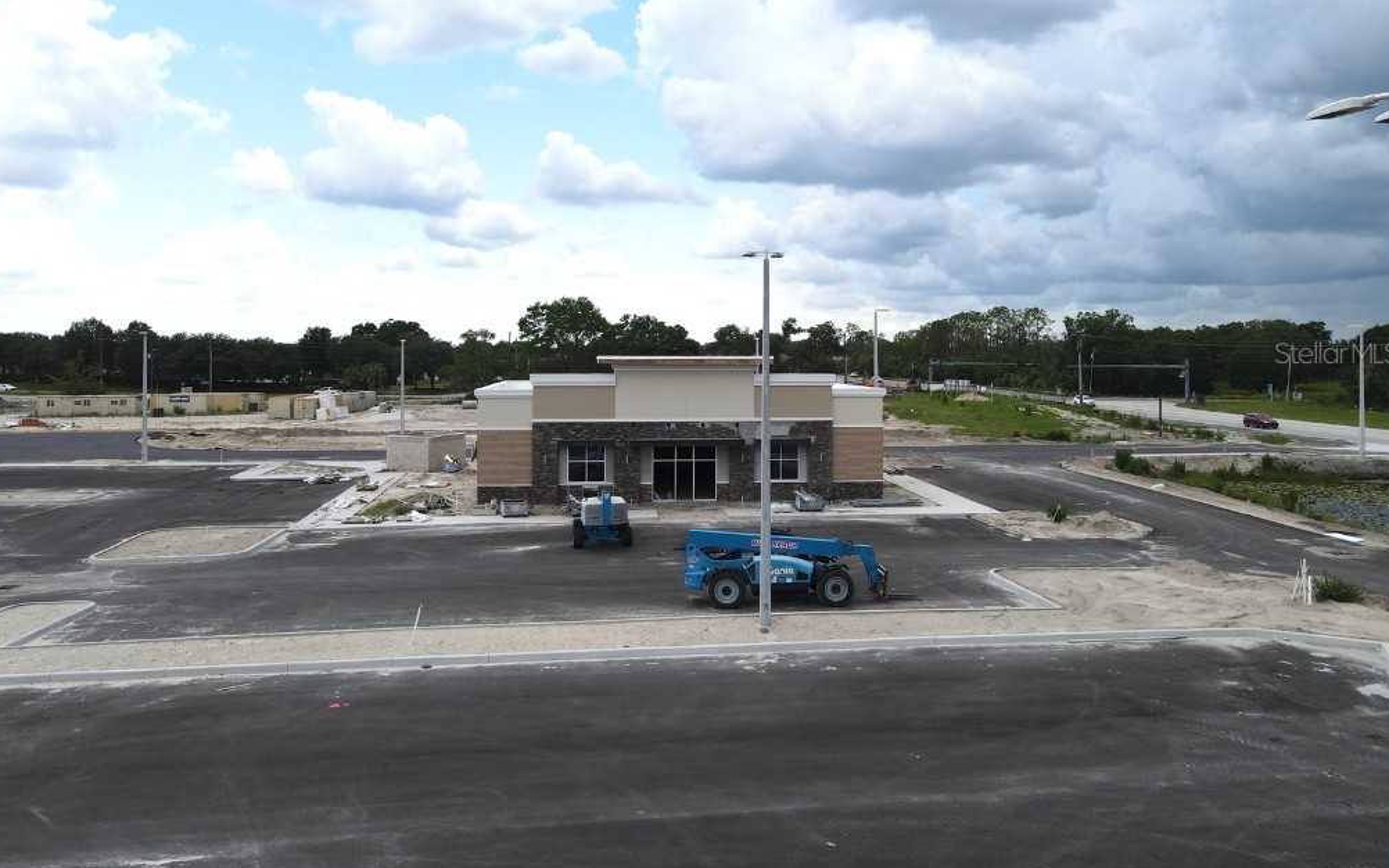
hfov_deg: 70.4
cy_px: 352
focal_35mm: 26
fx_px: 984
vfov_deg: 47.3
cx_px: 696
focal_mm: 4.5
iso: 100
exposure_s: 1/640
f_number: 2.8
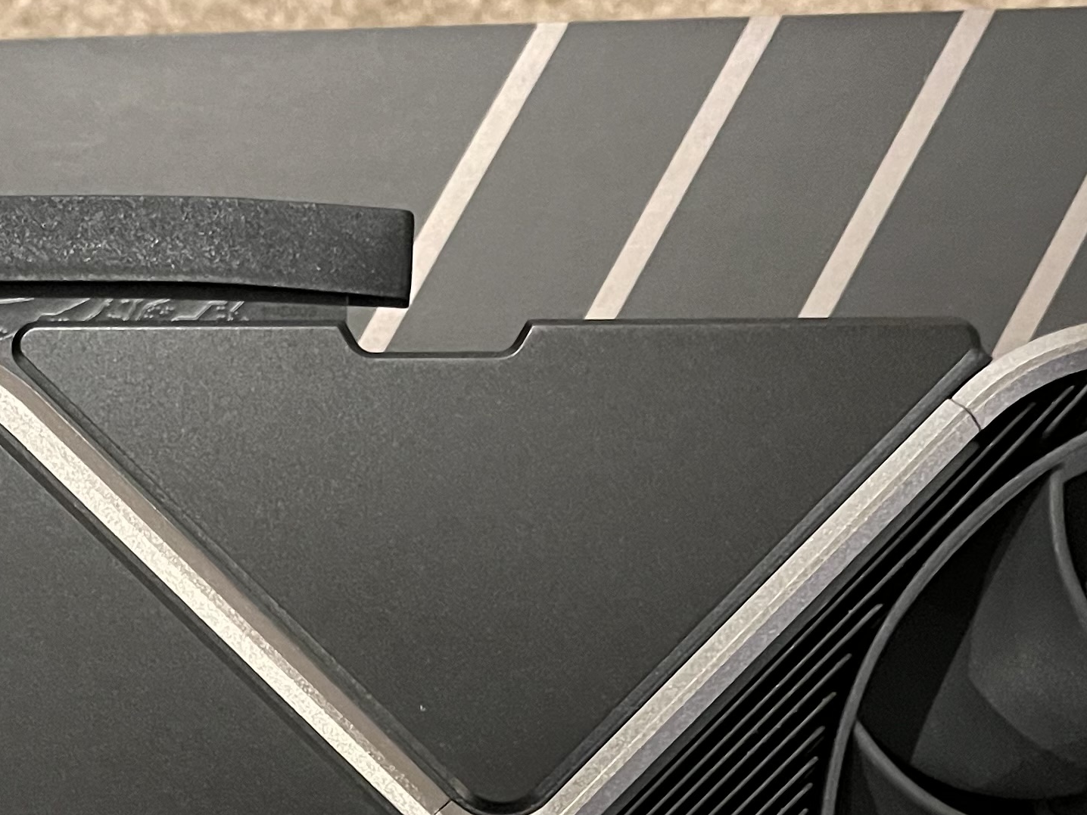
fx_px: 2292
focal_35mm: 73
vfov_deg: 19.4
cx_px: 506
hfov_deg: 26.7
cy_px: 868
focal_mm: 5.1
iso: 800
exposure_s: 1/30
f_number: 1.6
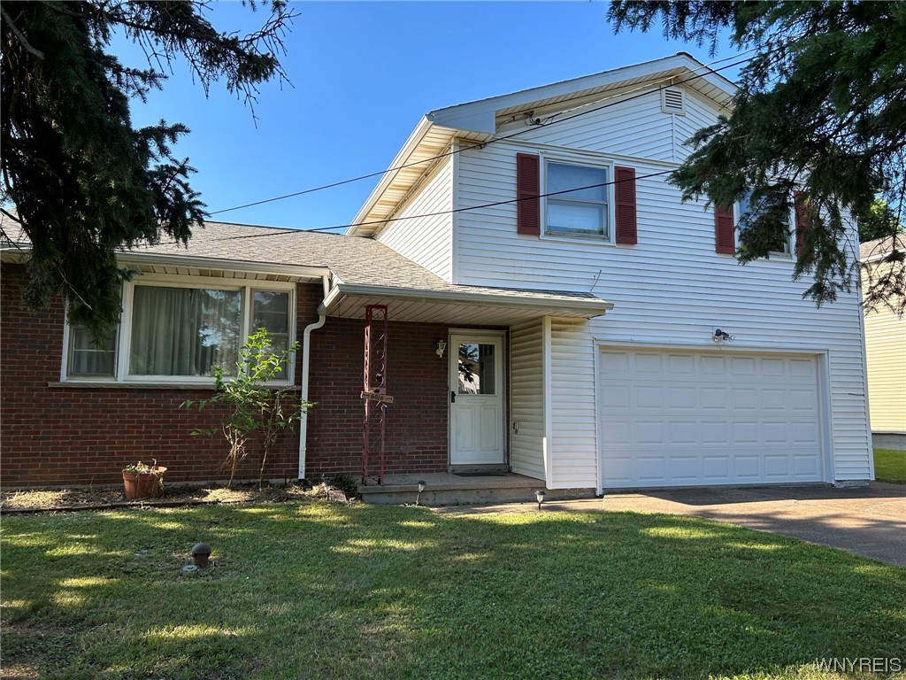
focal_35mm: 26
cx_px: 453
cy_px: 340
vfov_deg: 53.1
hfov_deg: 67.3
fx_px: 680
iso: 50
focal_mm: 5.7
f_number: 1.5
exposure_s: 1/1135
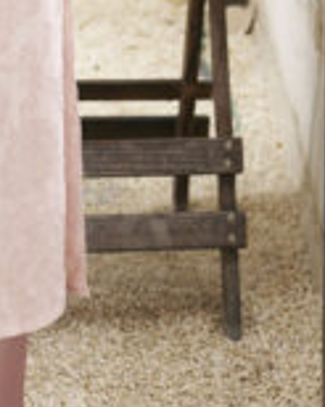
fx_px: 2564
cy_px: -227
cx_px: -89
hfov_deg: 7.2
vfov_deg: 8.8
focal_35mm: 213
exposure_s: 1/160
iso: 640
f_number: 2.5
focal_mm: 50
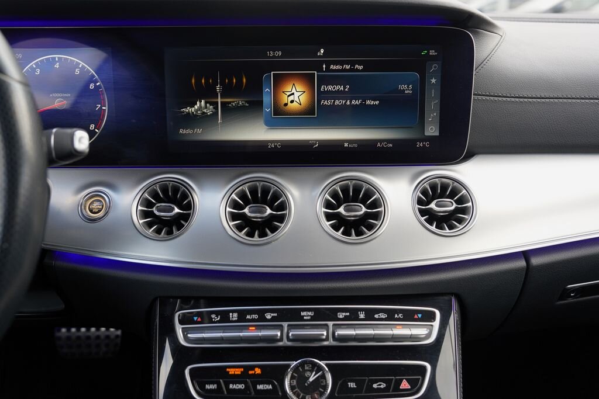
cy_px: 200
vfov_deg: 42.3
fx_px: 516
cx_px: 300
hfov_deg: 60.3
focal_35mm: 31
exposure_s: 1/160
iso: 640
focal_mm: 31
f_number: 4
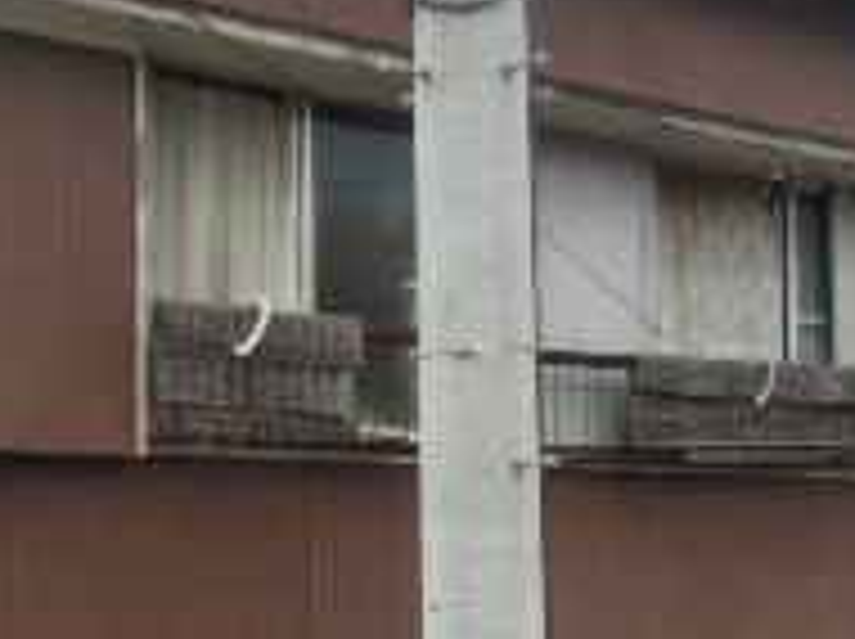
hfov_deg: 24.2
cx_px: 410
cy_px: 540
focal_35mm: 81
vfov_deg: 18.0
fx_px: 1998
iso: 64
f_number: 3
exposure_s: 1/320
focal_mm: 4.24
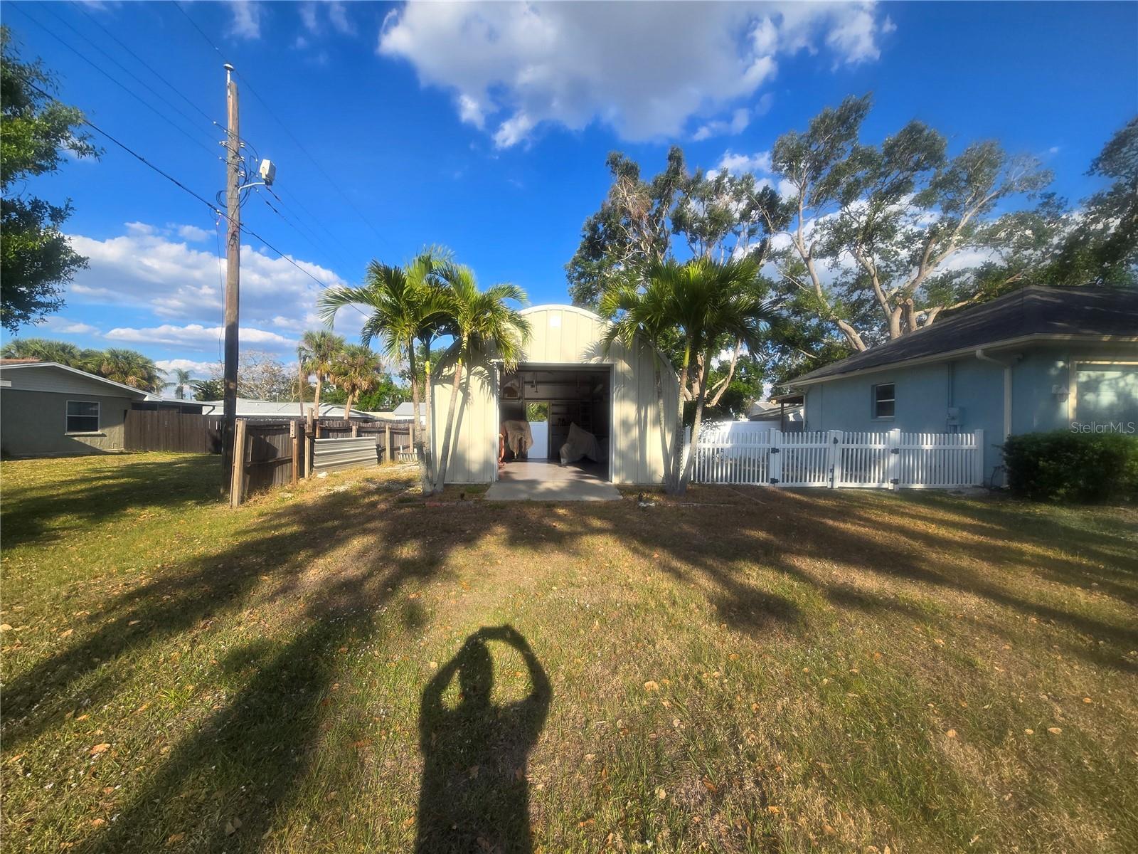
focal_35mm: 13
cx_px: 569
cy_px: 427
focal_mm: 2.2
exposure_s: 1/1513
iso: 50
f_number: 2.2
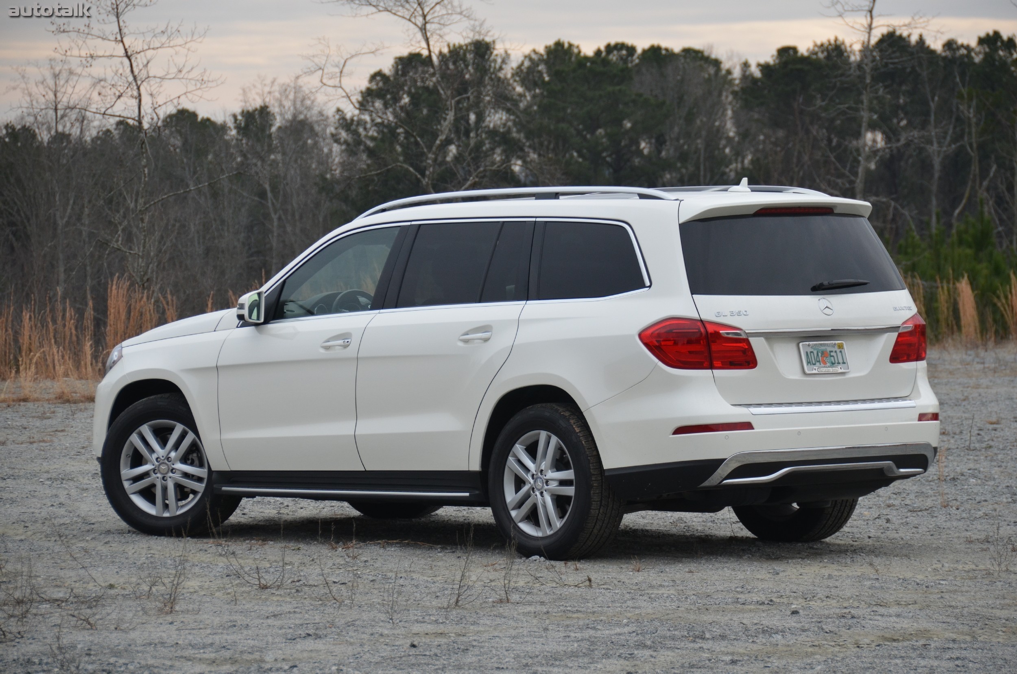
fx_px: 4440
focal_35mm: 158
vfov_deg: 8.7
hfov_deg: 13.1
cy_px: 337
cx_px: 508
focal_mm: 105
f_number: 5.3
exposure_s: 1/1000
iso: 500
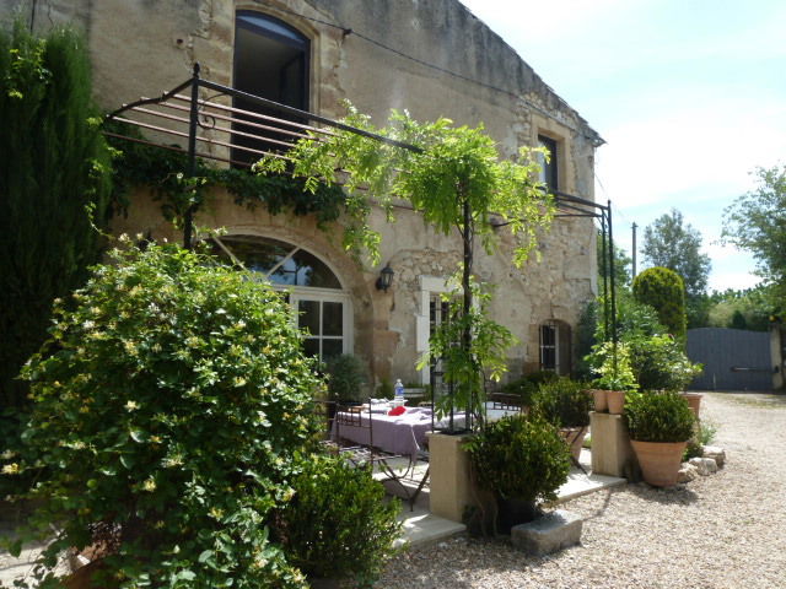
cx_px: 393
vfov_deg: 54.9
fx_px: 568
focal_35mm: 25
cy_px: 294
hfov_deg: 69.4
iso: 80
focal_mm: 4.1
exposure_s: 1/320
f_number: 4
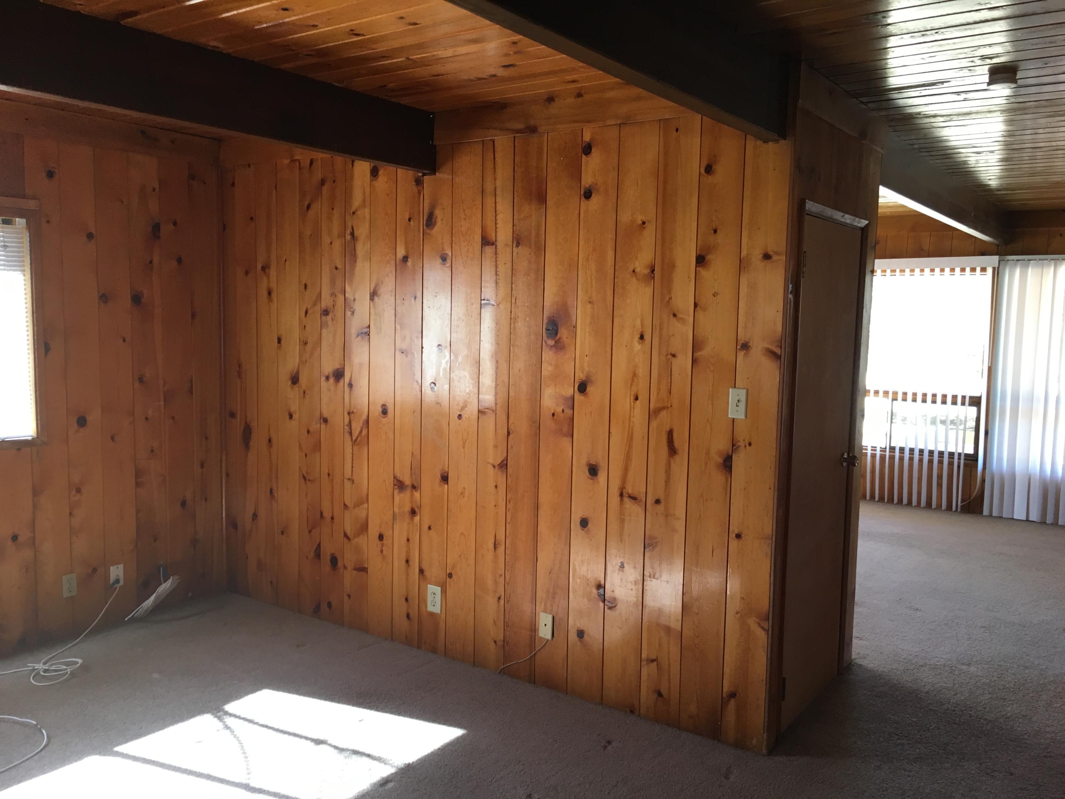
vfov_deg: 48.2
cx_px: 532
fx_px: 892
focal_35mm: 29
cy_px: 400
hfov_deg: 61.7
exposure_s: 1/30
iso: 40
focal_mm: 4.15
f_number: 2.2
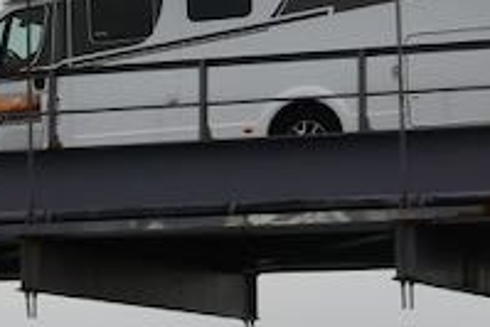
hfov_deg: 10.2
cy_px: -10
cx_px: -20
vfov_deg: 6.9
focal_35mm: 199
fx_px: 2710
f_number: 5.6
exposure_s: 1/250
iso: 220
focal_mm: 24
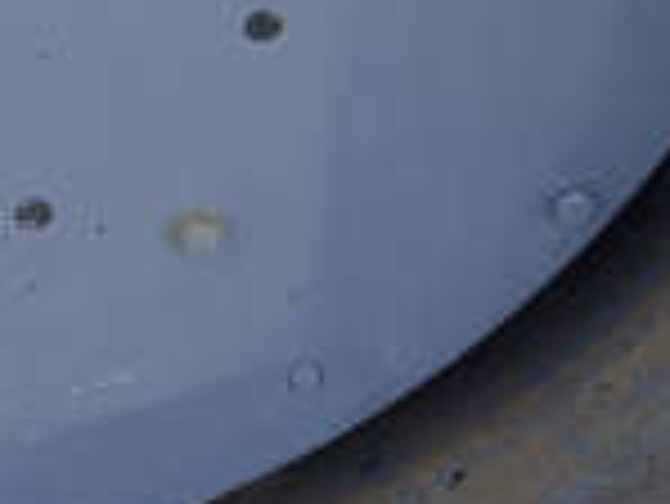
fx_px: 3371
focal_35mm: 174
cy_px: -486
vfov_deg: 8.2
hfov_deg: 11.0
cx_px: -270
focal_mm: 5.7
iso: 50
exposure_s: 1/617
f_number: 1.5
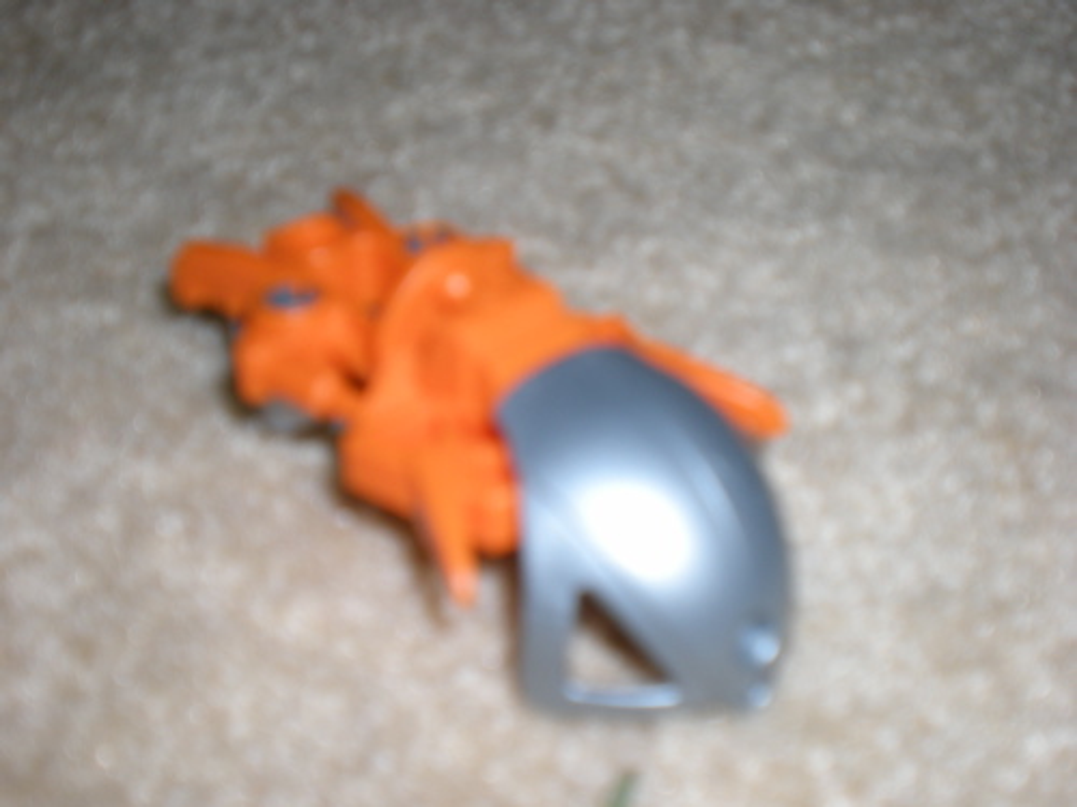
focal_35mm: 56
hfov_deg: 34.3
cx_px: 538
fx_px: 1742
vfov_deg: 26.1
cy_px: 404
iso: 64
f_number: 3.9
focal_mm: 9.3
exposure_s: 1/60
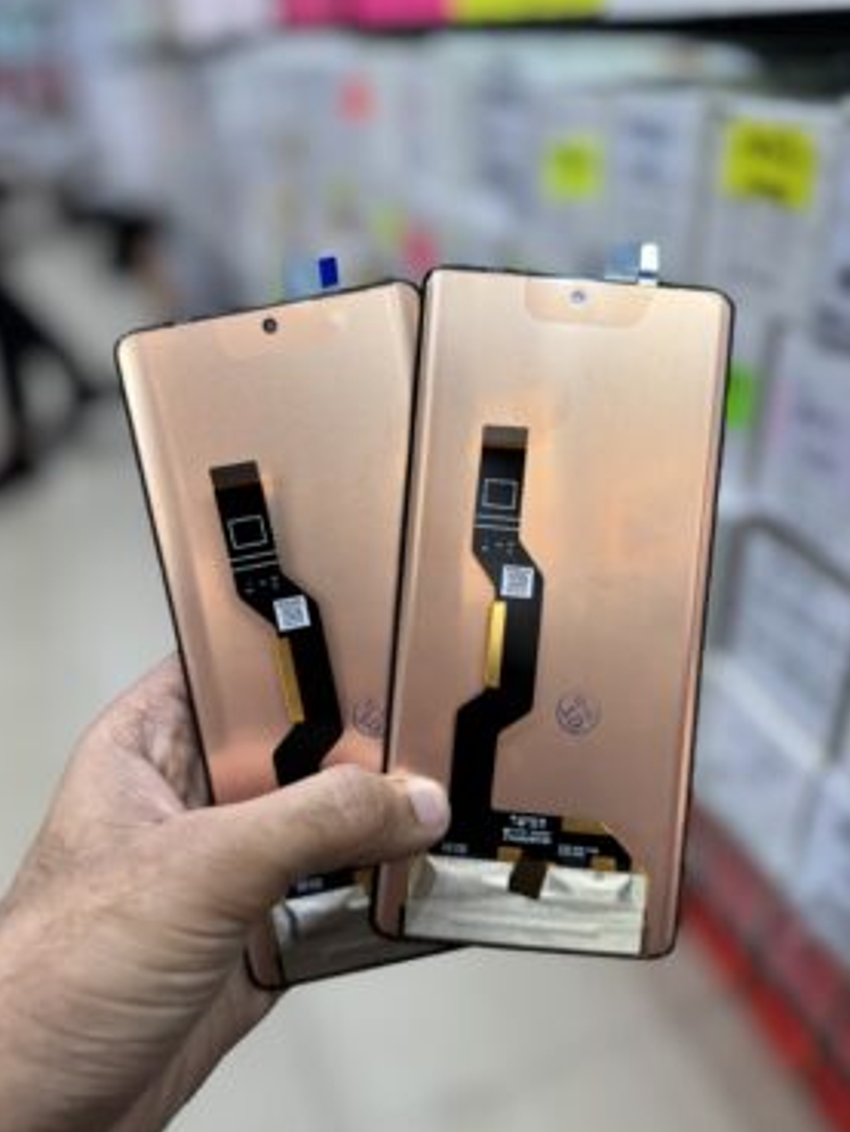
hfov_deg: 53.1
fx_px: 851
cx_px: 427
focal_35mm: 26
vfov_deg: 67.2
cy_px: 601
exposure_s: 1/100
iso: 200
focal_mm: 6.76
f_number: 1.78
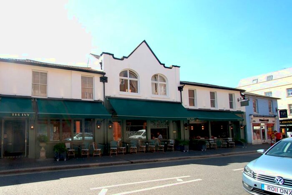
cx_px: 146
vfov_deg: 77.4
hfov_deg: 100.4
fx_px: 122
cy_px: 98
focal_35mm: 15
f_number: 8
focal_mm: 10
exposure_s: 1/200
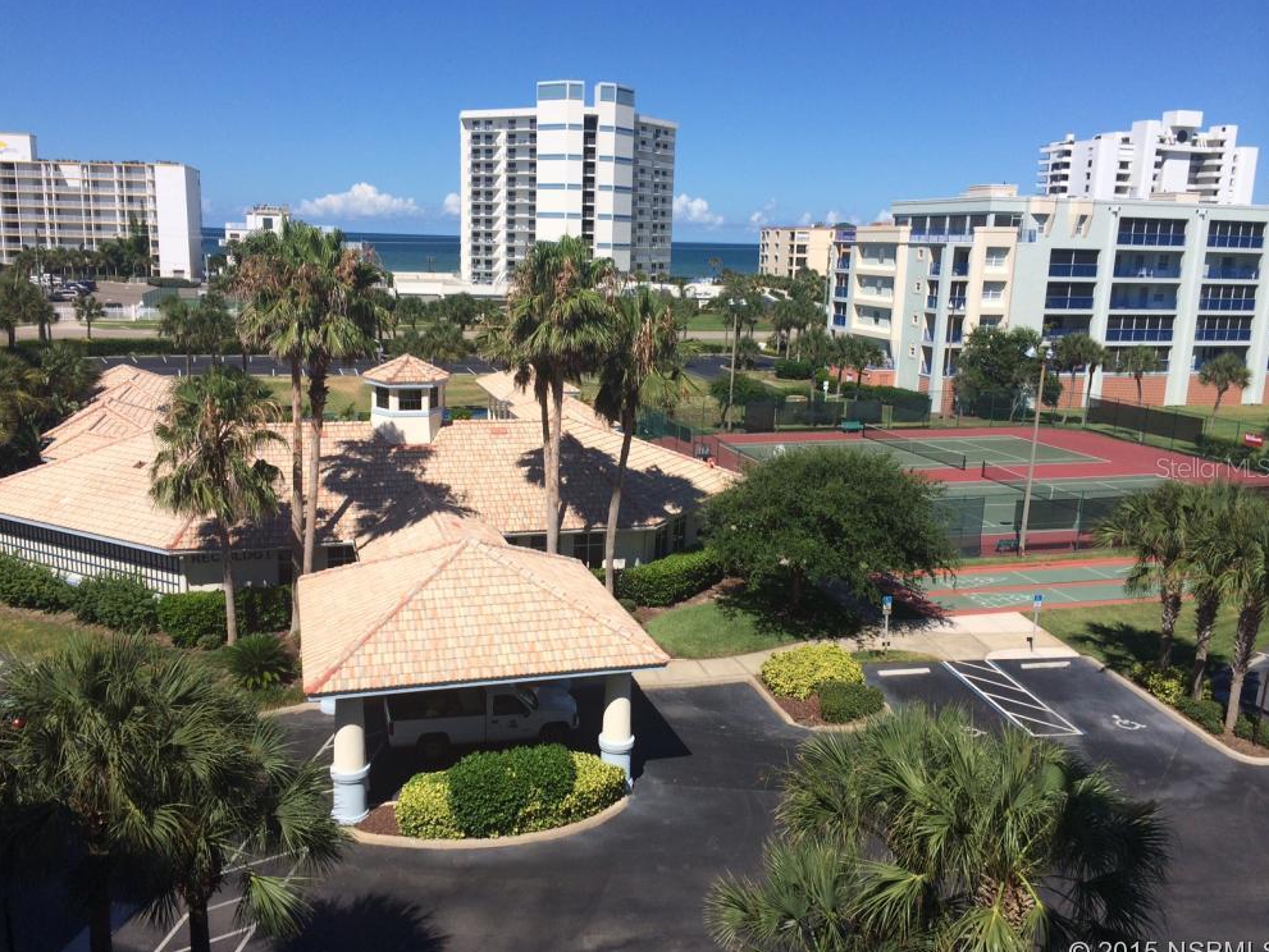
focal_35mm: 31
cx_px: 621
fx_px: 1137
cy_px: 468
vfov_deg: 45.5
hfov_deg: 58.3
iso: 32
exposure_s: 1/3425
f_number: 2.2
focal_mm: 4.12
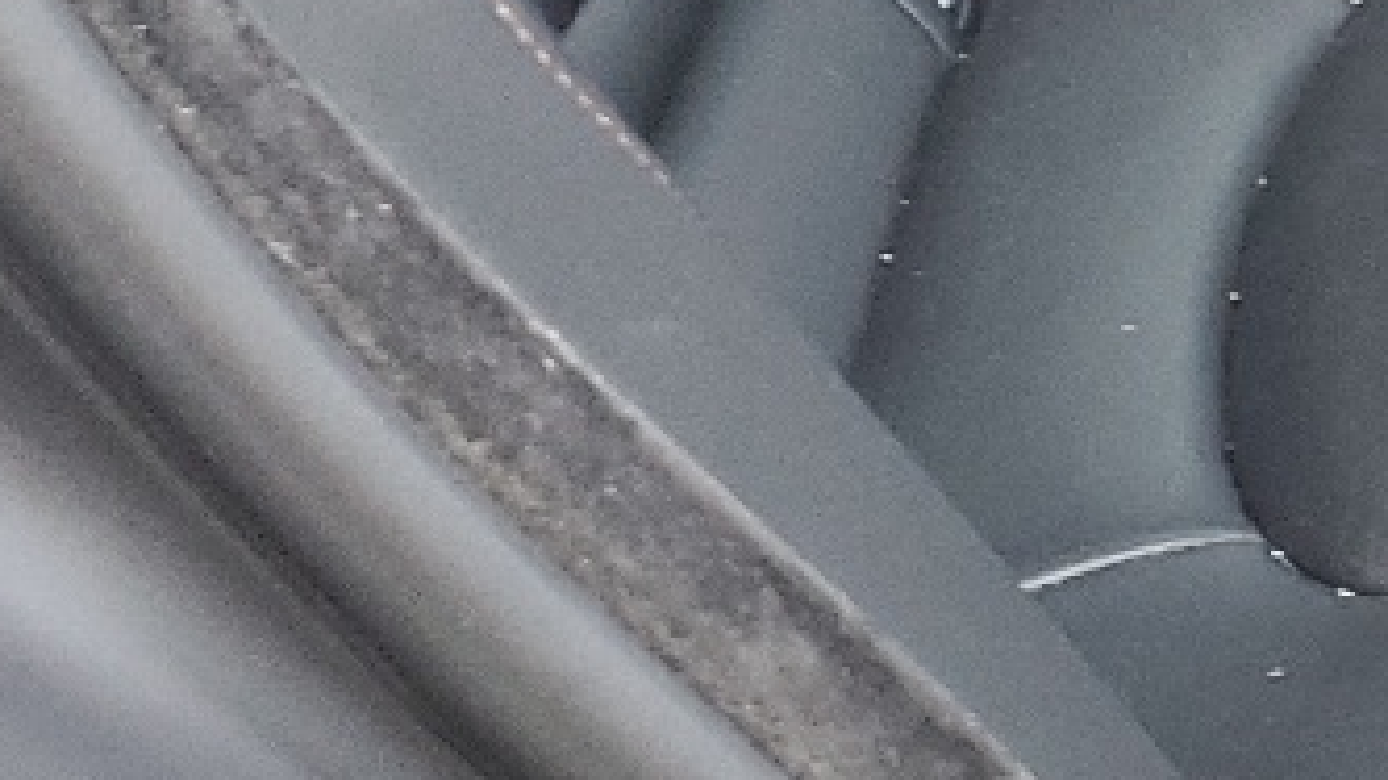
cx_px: 2188
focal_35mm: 136
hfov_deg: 14.5
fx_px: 5003
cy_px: -1030
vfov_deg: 8.3
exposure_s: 1/60.2
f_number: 1.5
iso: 105
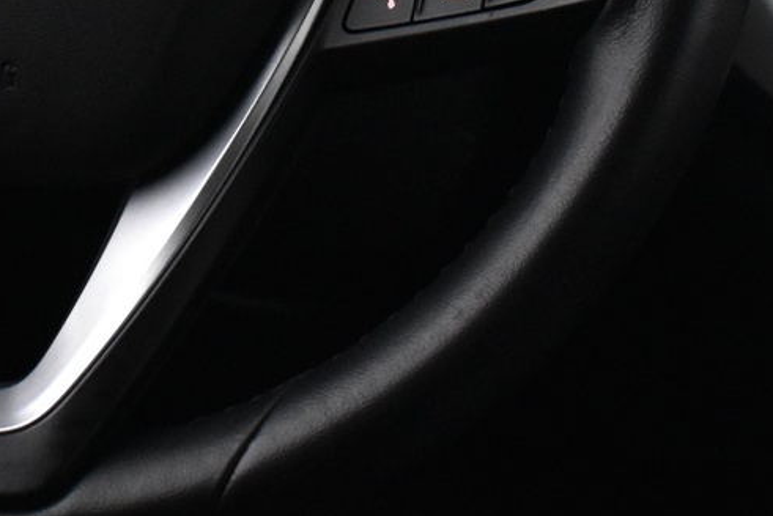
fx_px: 2656
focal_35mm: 124
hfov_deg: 16.2
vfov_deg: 10.8
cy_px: -164
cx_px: 0
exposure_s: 1/40
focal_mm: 25
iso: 2800
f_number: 4
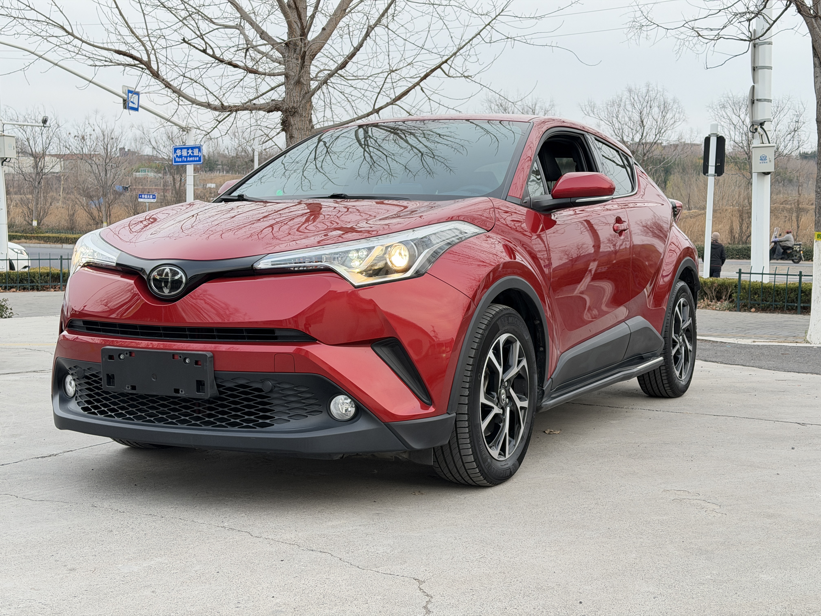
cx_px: 410
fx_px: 1138
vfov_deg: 30.3
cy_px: 308
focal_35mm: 48
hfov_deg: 39.7
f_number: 1.78
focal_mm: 6.76
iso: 125
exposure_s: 1/173
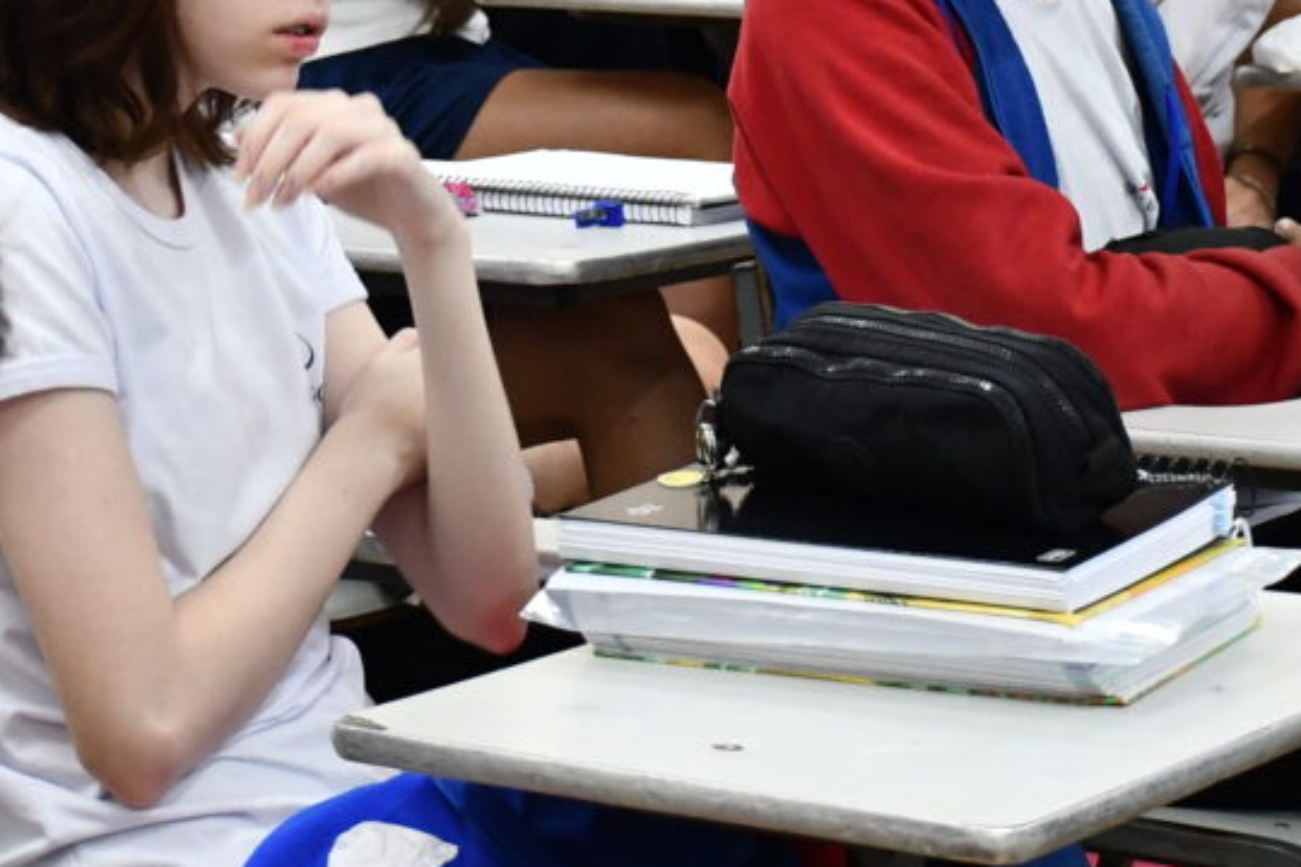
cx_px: 542
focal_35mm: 160
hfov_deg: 12.8
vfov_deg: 8.5
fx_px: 5782
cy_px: -92
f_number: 4
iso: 1100
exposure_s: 1/125
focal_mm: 30
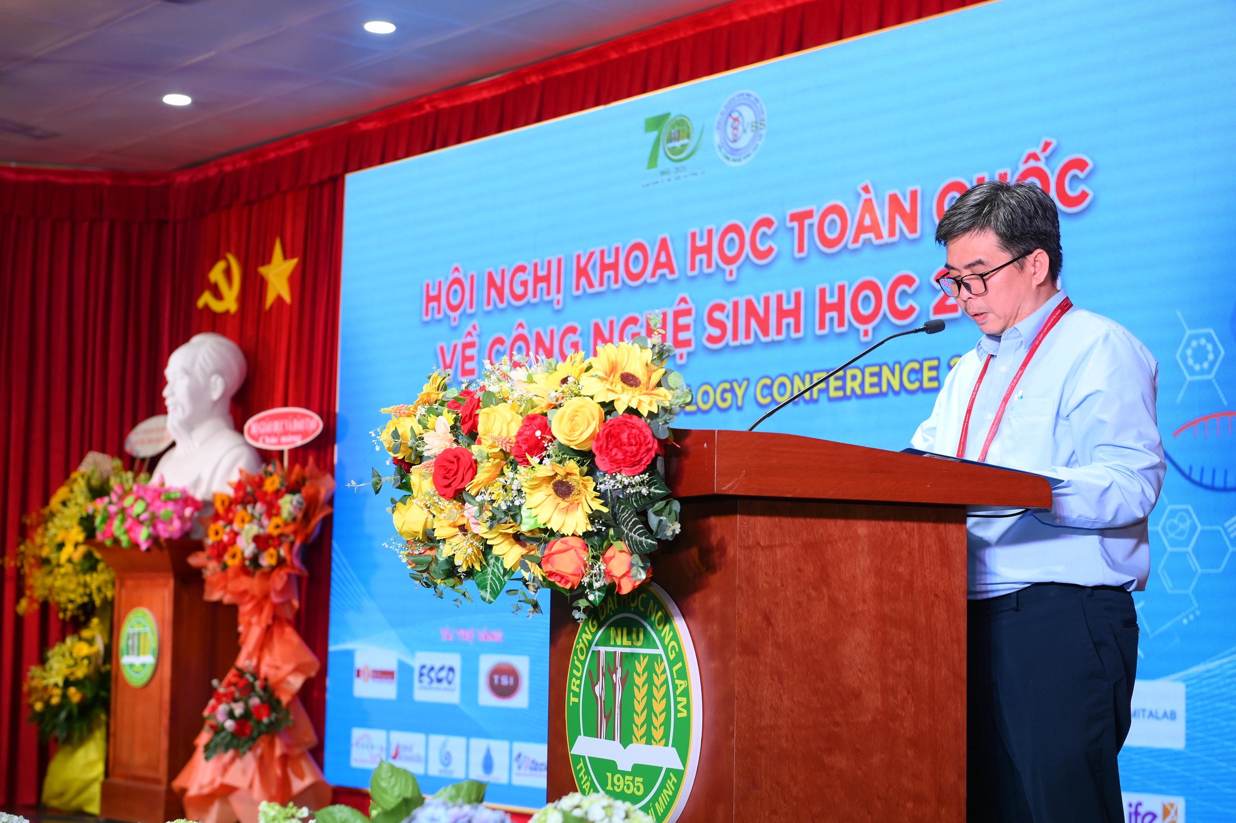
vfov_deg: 21.9
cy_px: 412
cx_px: 618
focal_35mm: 62
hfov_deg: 32.4
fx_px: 2127
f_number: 6.3
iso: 1000
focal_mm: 62
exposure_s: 1/200
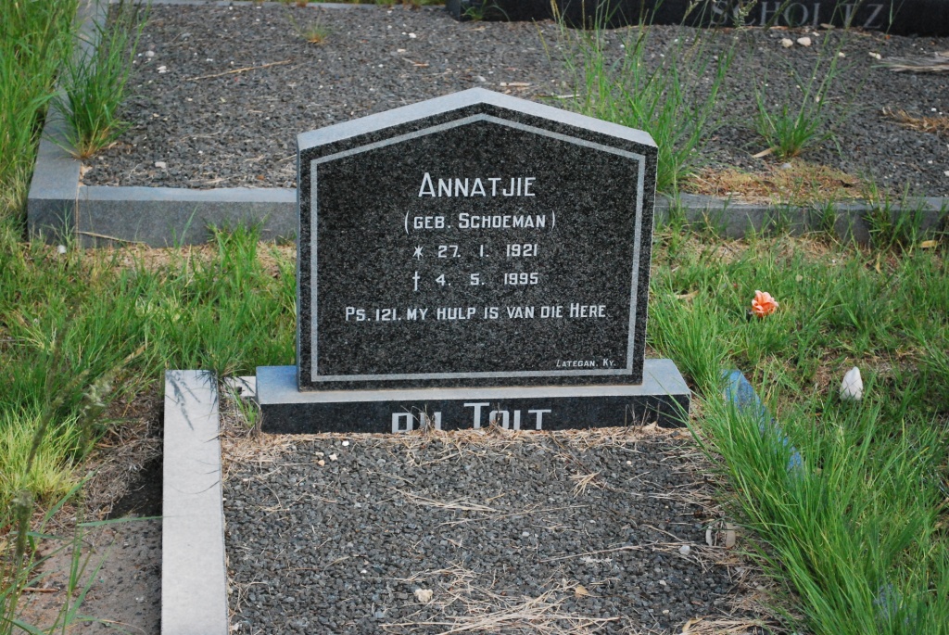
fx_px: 2177
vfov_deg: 16.6
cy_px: 318
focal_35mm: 82
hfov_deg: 24.6
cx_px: 474
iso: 1600
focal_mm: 55
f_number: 5.6
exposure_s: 1/1250
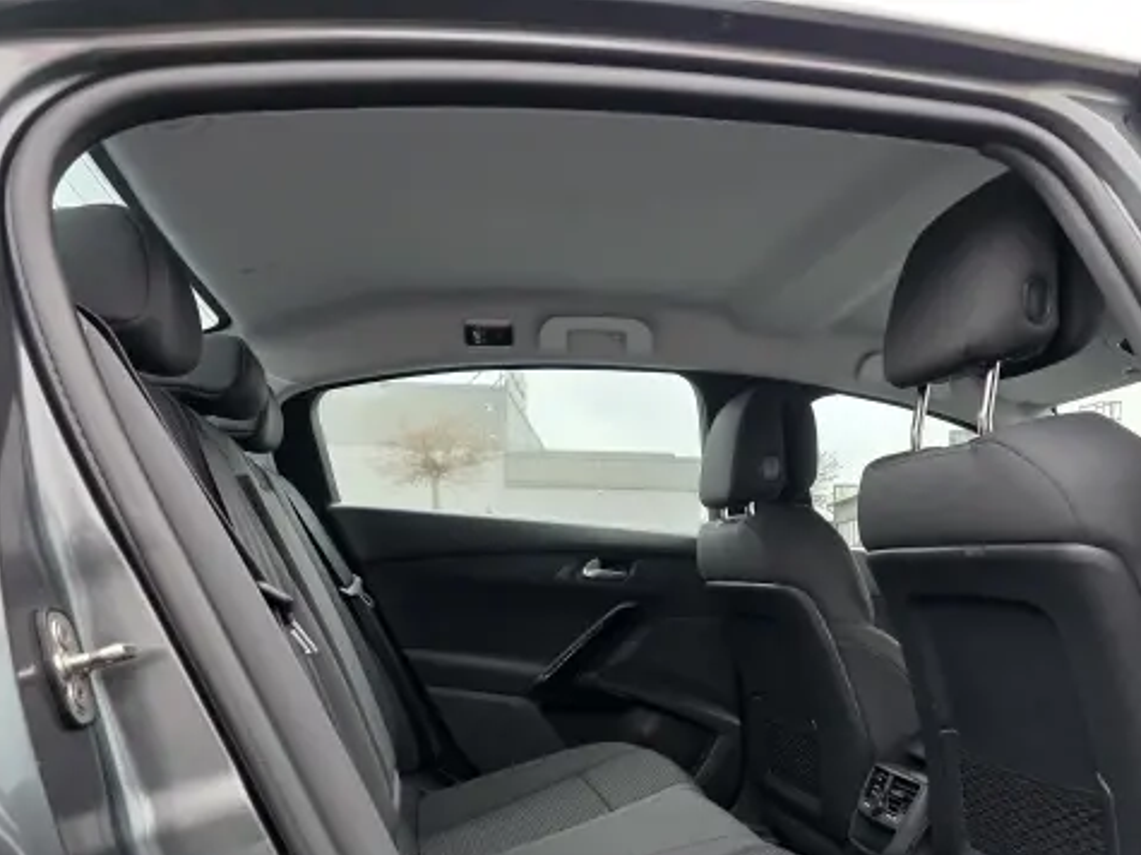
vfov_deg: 44.7
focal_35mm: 31
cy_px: 574
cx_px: 718
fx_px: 1022
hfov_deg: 57.6
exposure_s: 1/100
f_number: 1.7
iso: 400
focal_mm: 6.3
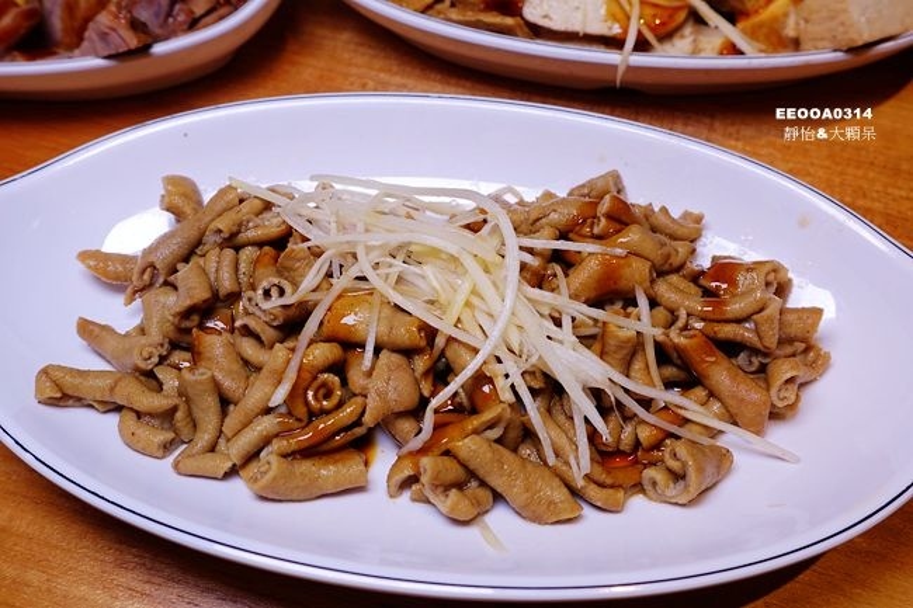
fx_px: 786
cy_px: 304
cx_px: 456
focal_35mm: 31
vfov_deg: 42.3
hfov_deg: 60.3
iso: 125
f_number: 4
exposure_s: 1/80
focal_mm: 11.33
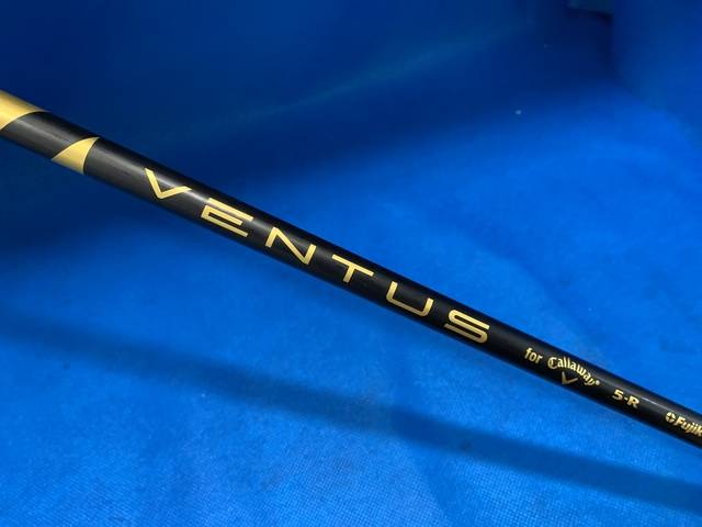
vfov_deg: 53.1
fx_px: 527
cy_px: 264
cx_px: 351
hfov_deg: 67.3
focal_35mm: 26
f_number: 1.8
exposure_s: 1/60
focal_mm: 4.25
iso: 250
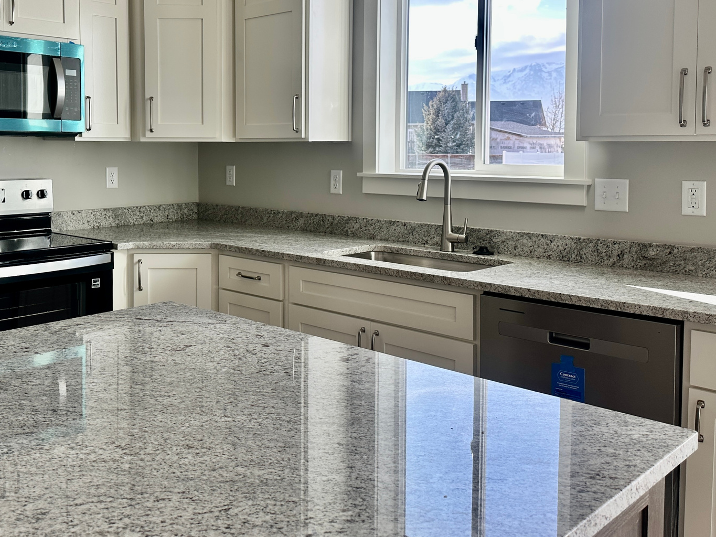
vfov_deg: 39.2
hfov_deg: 50.8
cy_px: 183
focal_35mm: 36
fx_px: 745
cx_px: 264
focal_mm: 6.86
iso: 80
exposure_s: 1/549
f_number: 1.78
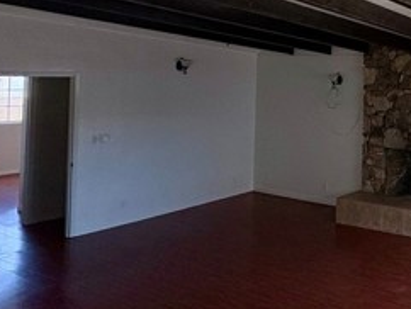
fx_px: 440
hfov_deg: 37.9
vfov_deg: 37.6
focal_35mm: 37
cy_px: 71
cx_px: 491
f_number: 2.2
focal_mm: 2.22
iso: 125
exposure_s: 1/101
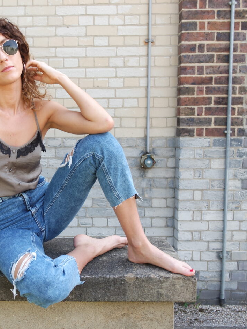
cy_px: 167
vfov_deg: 42.9
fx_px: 419
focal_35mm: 44
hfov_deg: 32.2
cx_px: 60
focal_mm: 20
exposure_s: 1/125
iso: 100
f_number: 4
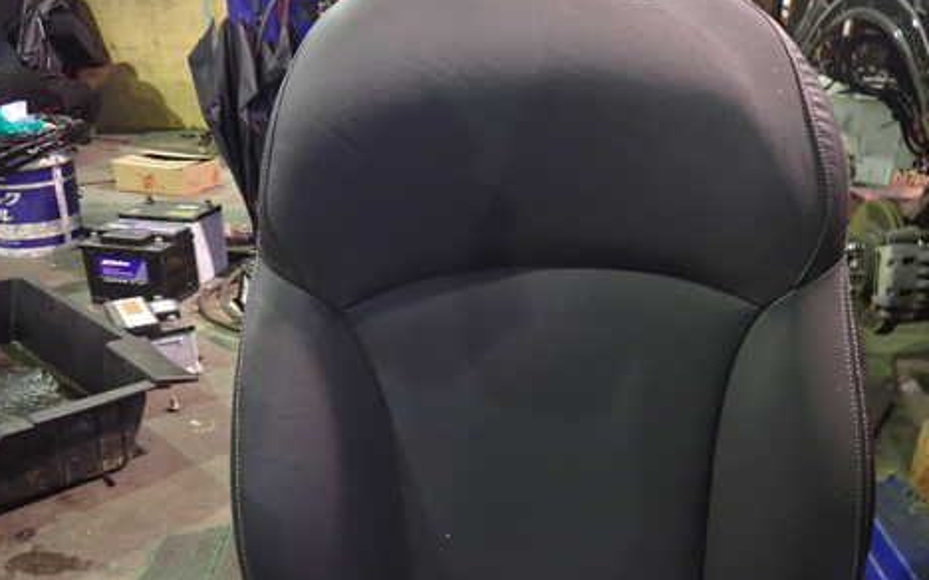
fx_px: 860
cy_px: 346
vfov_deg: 37.1
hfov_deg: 56.2
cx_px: 572
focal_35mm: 34
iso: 800
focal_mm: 4.5
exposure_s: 1/20
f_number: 2
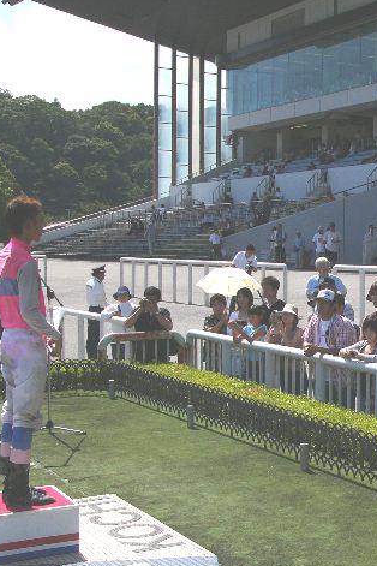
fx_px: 1021
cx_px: 315
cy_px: 284
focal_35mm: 65
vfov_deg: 31.0
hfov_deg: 20.6
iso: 50
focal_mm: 7.7
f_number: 7.3
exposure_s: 1/1300
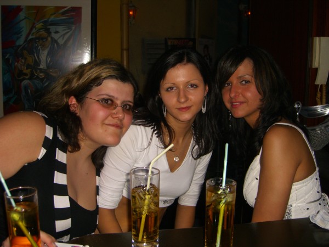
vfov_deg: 37.7
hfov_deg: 49.0
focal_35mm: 38
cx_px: 164
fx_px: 361
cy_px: 124
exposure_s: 1/60
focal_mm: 7.9
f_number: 2.8
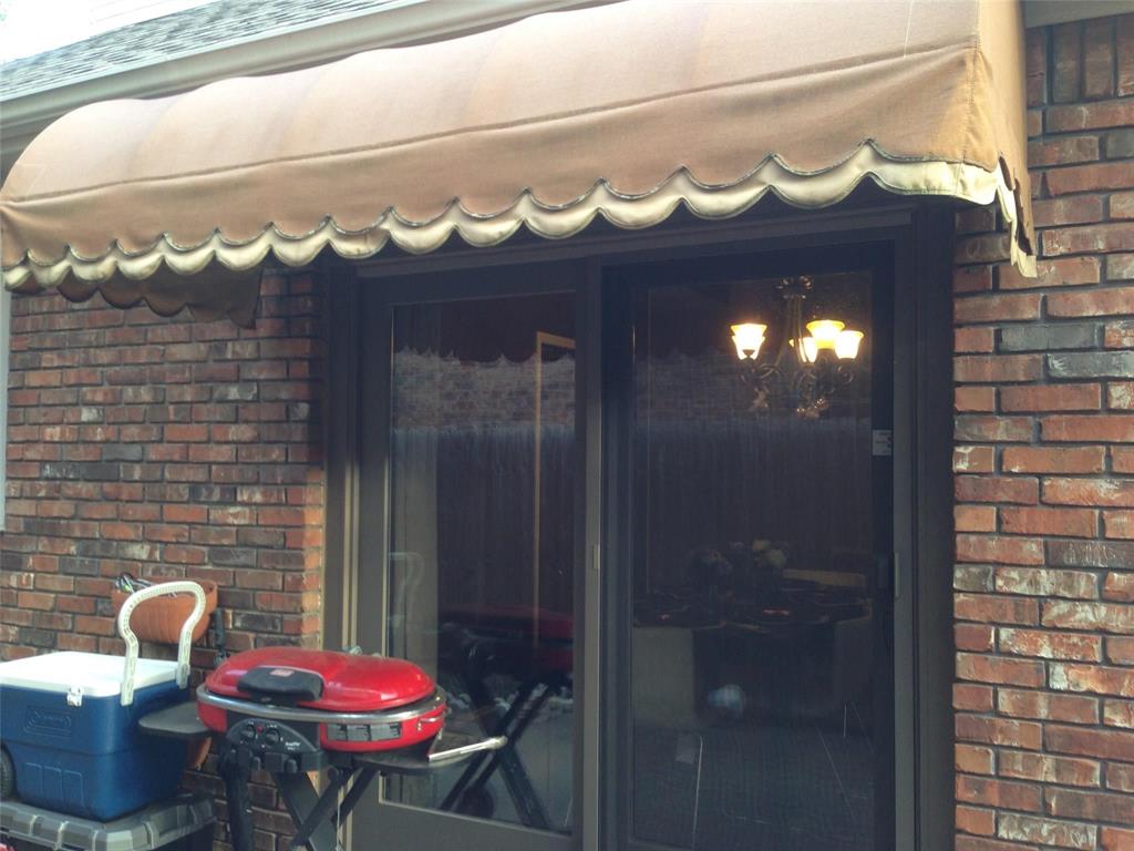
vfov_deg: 42.9
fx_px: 1081
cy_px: 426
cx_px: 567
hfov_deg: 55.4
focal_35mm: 33
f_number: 2.4
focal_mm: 4.12
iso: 50
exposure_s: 1/40
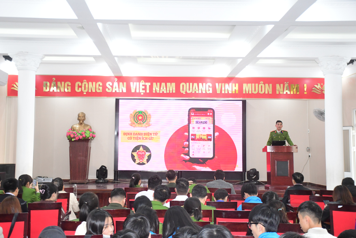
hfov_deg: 38.9
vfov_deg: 26.5
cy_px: 119
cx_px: 178
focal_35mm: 51
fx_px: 504
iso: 2500
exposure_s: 1/200
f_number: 4.5
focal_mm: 34
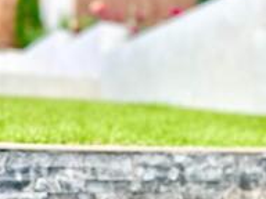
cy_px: 196
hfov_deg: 26.6
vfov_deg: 19.6
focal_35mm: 73
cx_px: 172
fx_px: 561
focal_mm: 6.86
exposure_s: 1/879
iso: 80
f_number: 1.78
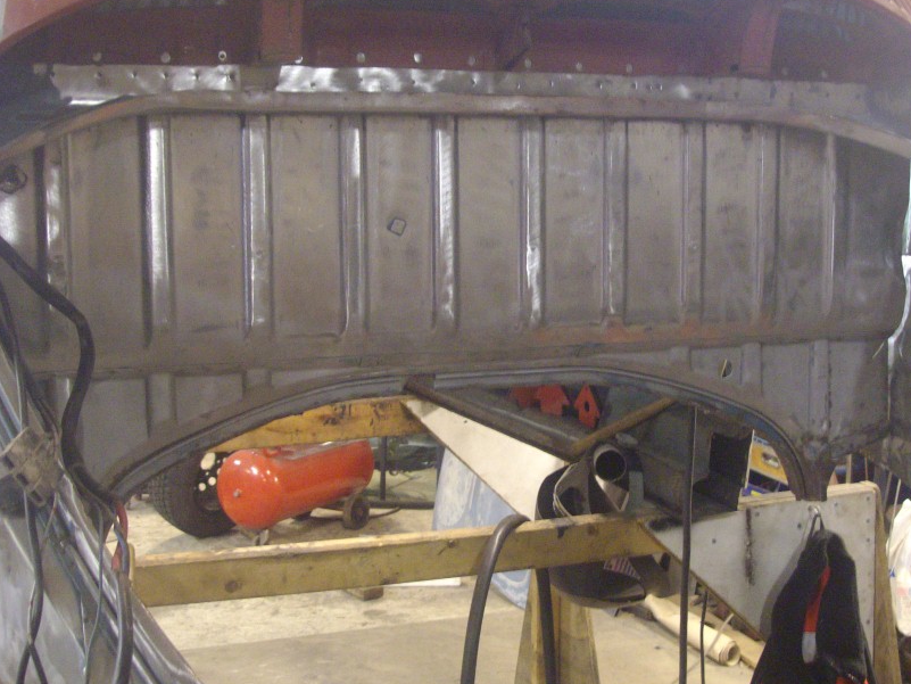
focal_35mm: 46
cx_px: 545
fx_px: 1211
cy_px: 329
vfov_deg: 31.5
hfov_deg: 41.1
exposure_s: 1/8
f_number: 2.7
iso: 320
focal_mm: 6
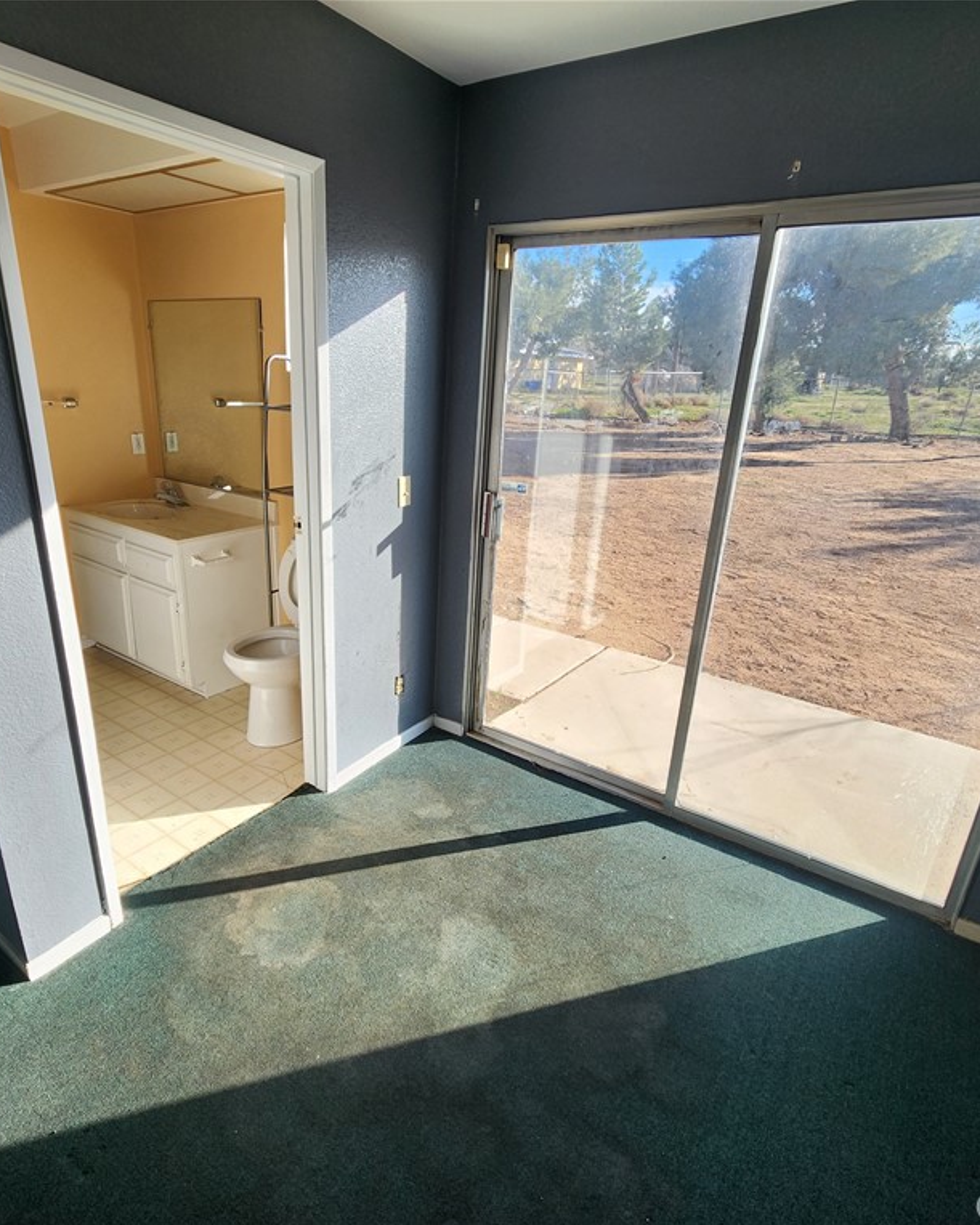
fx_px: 616
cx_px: 467
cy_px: 614
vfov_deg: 89.6
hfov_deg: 76.9
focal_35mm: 17
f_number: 2.2
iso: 50
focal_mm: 2.2
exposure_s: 1/471
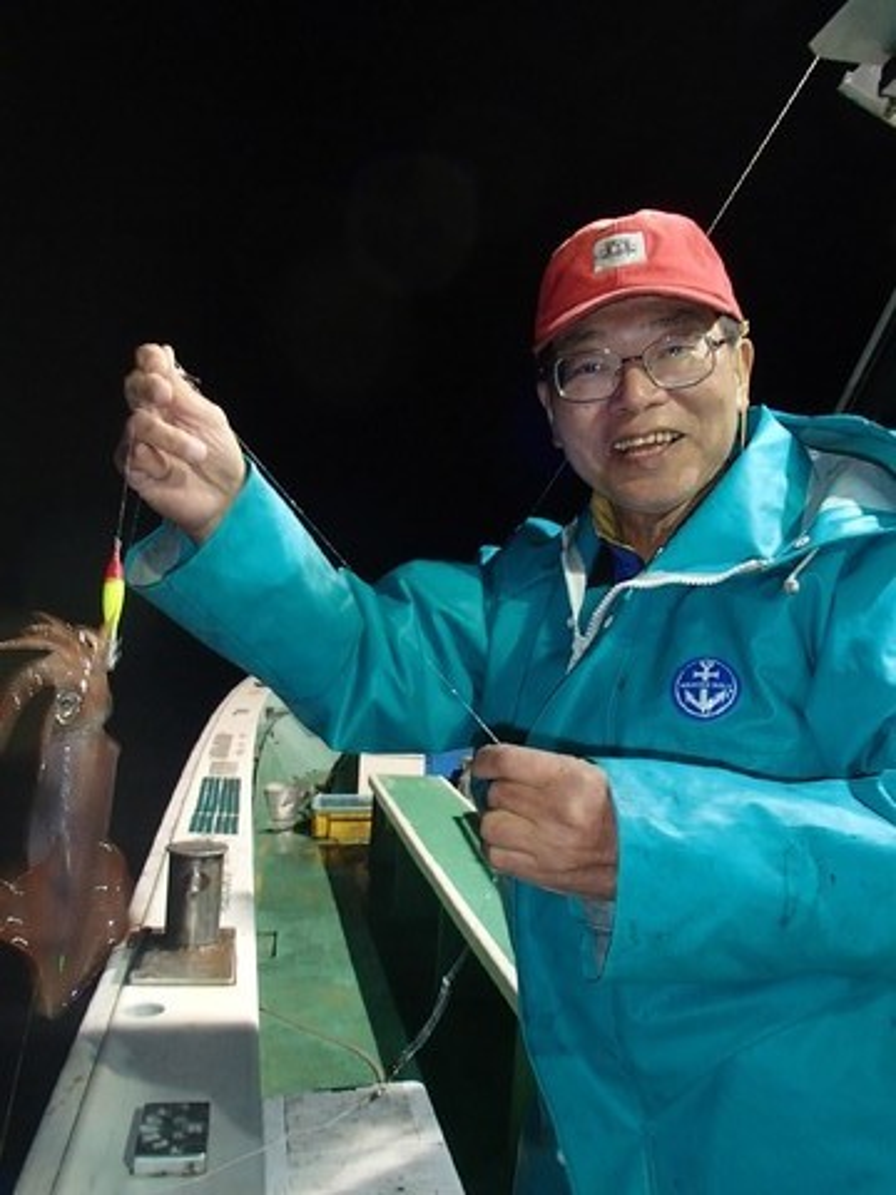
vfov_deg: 63.4
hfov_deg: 49.7
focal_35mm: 28
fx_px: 966
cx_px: 448
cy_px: 598
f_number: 3.9
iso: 400
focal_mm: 5
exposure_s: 1/30
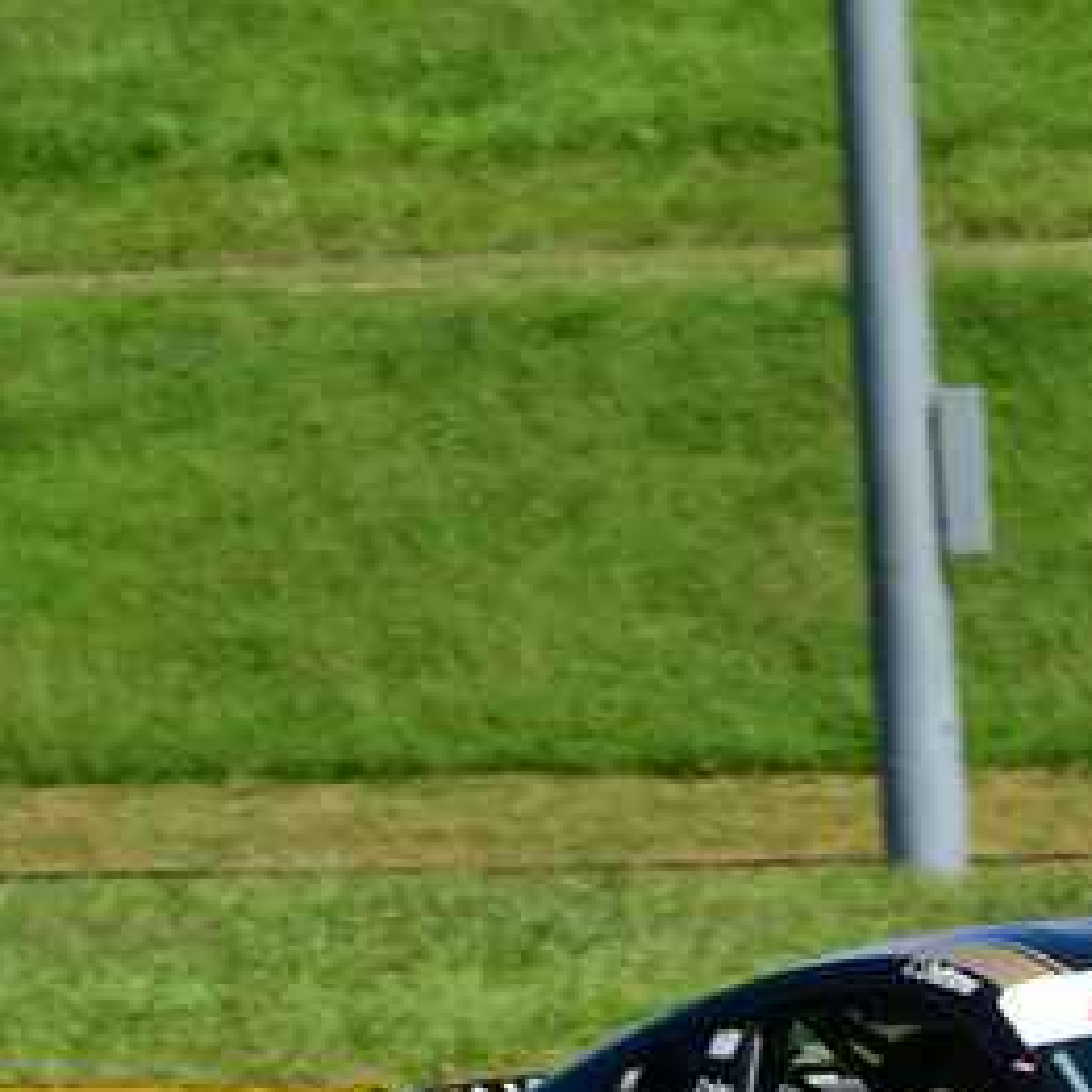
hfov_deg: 2.2
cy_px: 963
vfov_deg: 2.2
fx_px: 27803
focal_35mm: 779
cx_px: 1355
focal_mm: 200
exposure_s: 1/640
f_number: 11
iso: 400
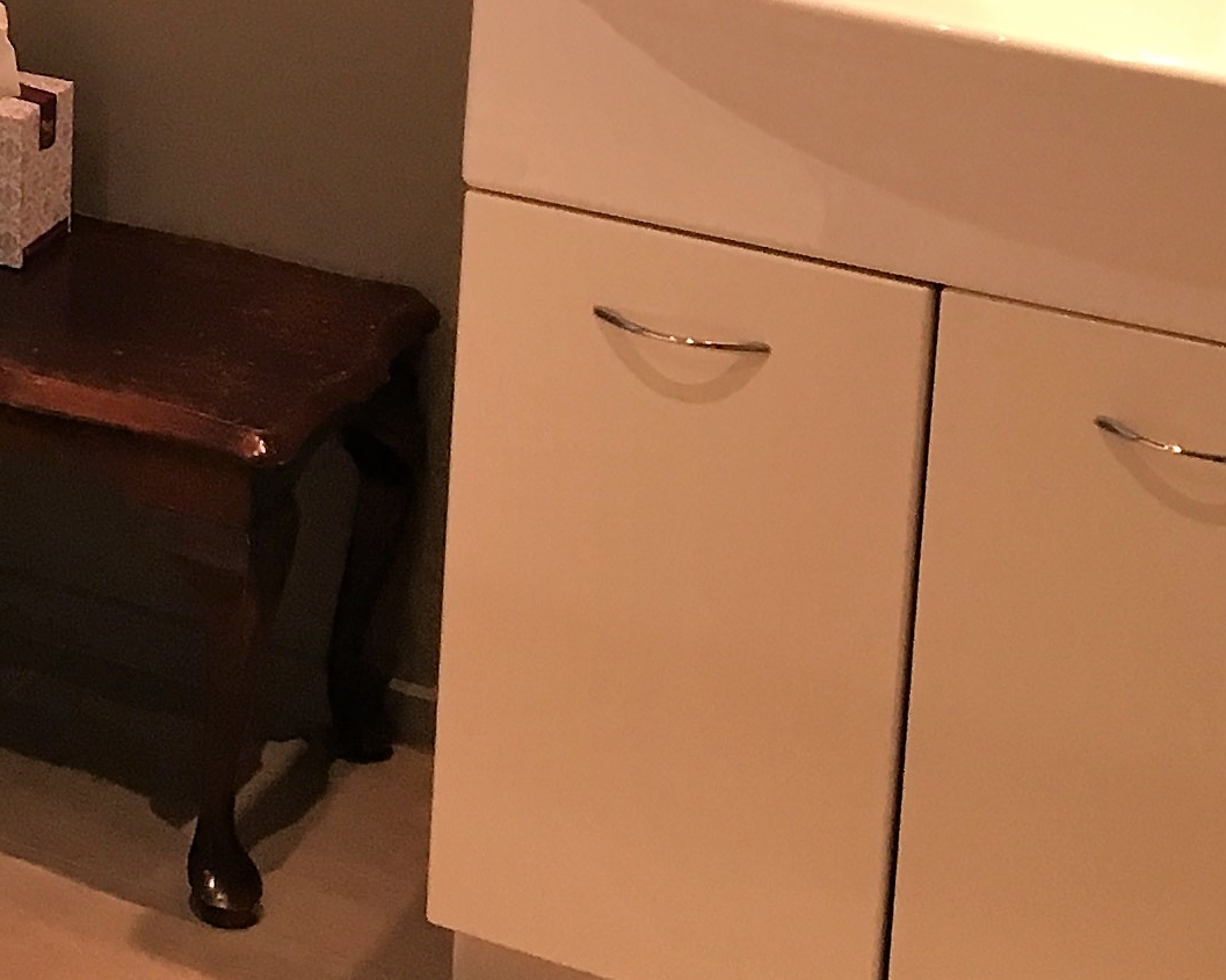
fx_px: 3918
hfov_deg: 16.2
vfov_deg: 13.4
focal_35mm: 108
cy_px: -495
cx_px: -616
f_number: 2.2
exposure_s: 1/33
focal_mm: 4.15
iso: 80
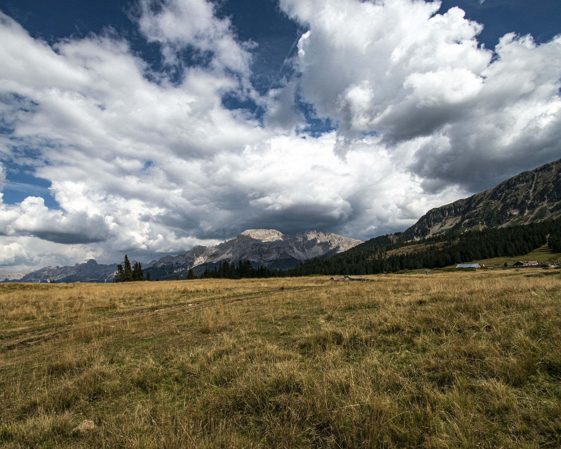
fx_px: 282
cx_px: 265
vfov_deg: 77.0
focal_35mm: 17
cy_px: 225
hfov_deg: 89.5
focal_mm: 10
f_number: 18
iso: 200
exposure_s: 1/250
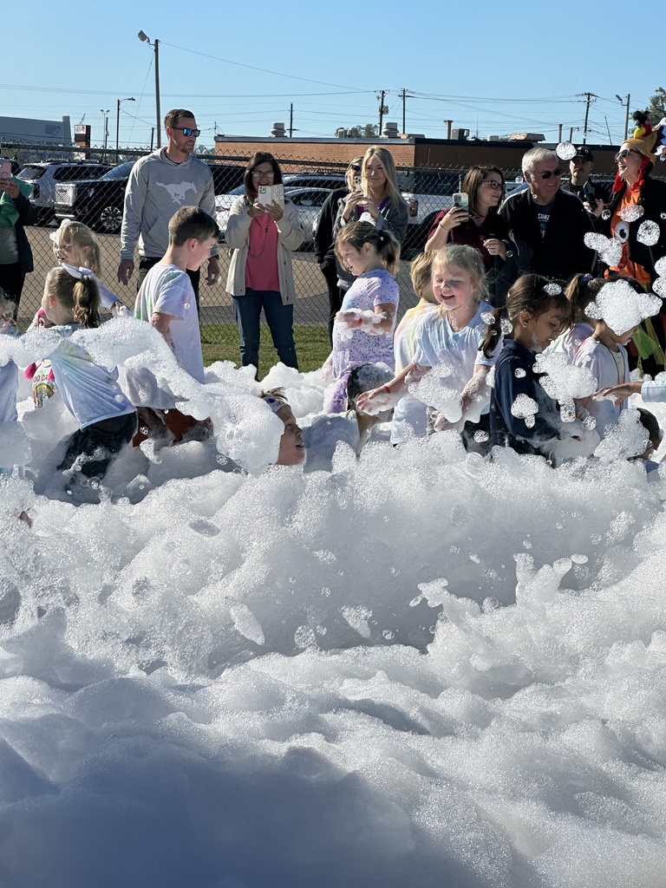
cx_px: 333
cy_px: 444
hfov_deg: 19.1
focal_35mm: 77
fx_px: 1975
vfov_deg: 25.3
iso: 32
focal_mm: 9
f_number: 2.8
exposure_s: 1/1754
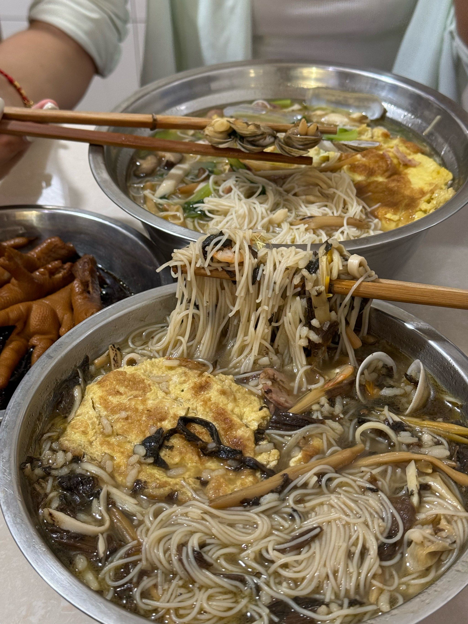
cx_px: 234
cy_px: 312
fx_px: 865
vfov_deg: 39.7
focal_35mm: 48
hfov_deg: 30.3
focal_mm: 6.86
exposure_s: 1/50
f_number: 1.78
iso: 160
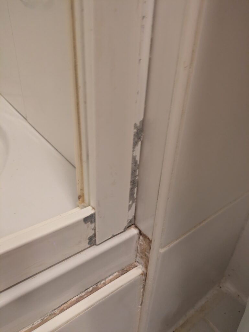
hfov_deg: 54.9
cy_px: 166
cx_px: 124
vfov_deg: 69.4
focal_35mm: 25
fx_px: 240
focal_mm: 5.43
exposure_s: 1/33.3
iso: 536
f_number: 1.89
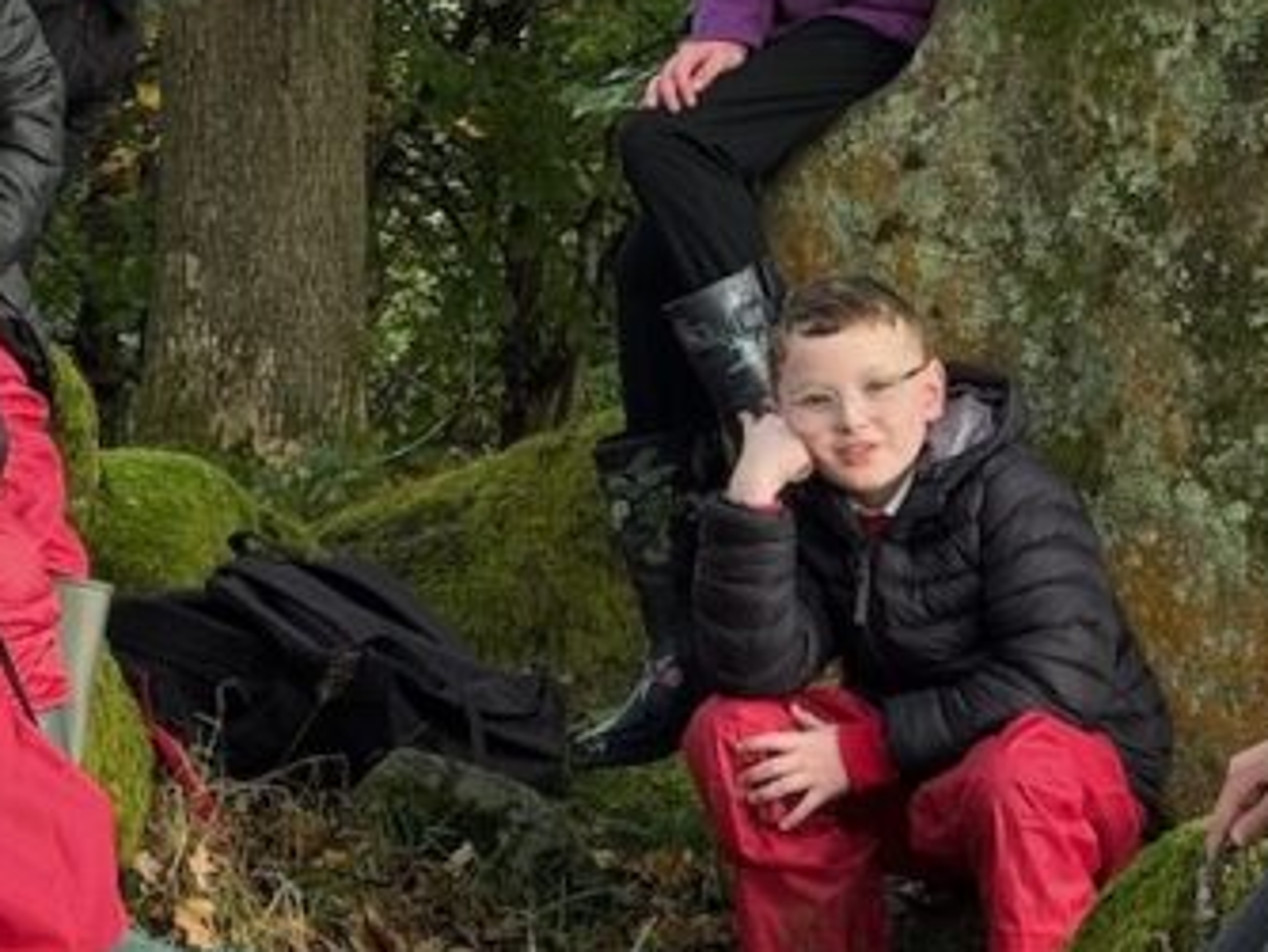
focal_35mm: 147
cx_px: 718
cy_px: 80
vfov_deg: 10.1
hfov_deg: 13.4
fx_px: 5389
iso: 100
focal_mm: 6.76
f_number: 1.78
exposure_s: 1/83
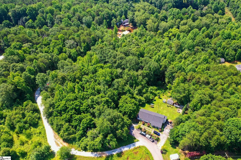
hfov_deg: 65.5
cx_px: 120
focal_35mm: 28
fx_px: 187
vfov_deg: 46.4
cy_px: 80
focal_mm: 10.26
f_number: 3.5
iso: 100
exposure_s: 1/80
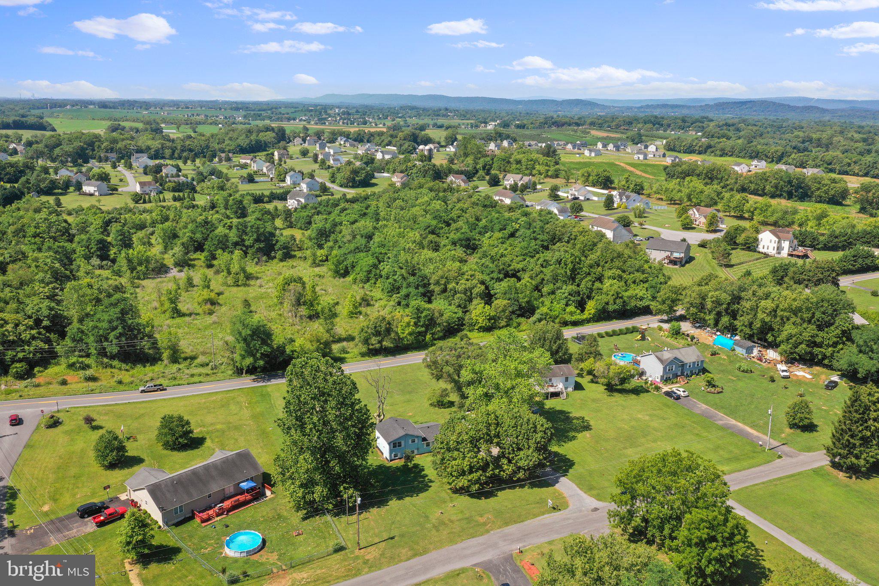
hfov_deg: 65.5
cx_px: 440
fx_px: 684
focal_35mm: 28
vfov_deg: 46.4
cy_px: 293
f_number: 5.6
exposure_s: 1/400
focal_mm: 10.26
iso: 100
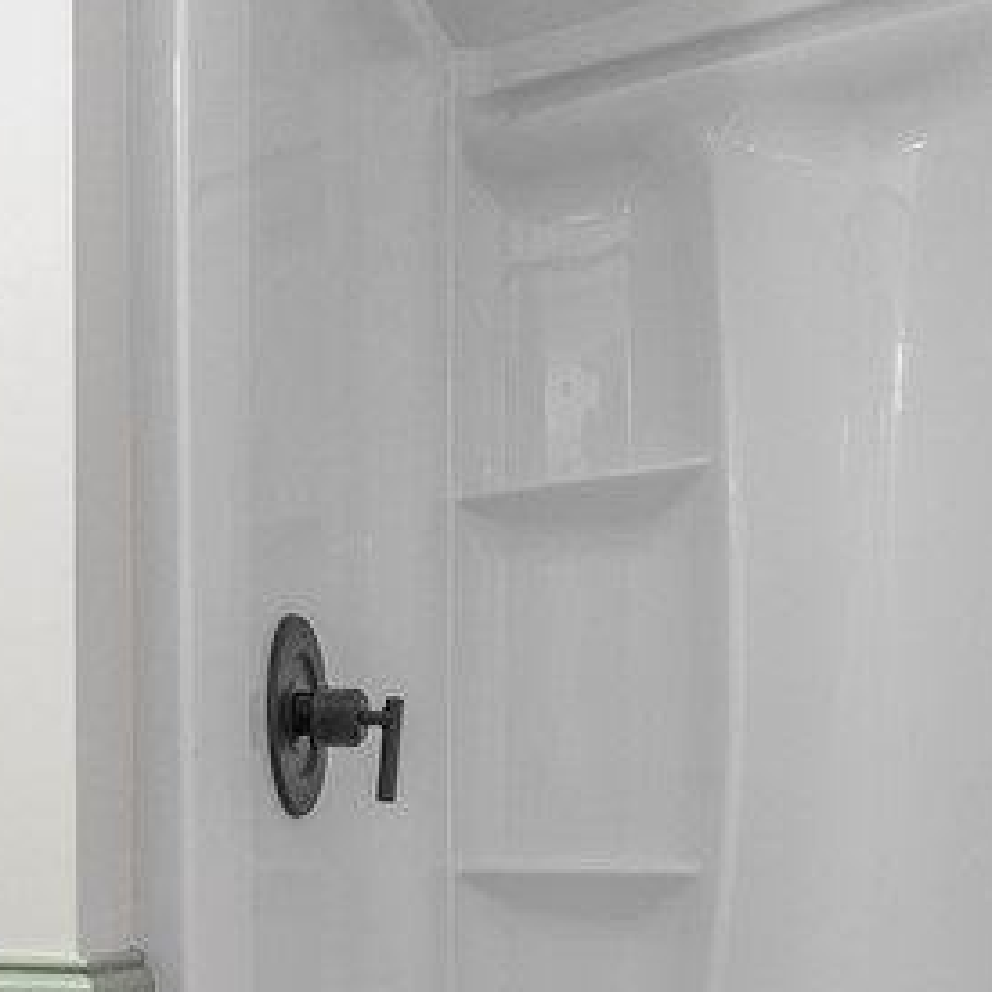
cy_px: 911
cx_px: -344
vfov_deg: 33.9
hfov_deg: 28.5
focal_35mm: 47
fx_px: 1524
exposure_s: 1/60
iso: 320
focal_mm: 14
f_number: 8
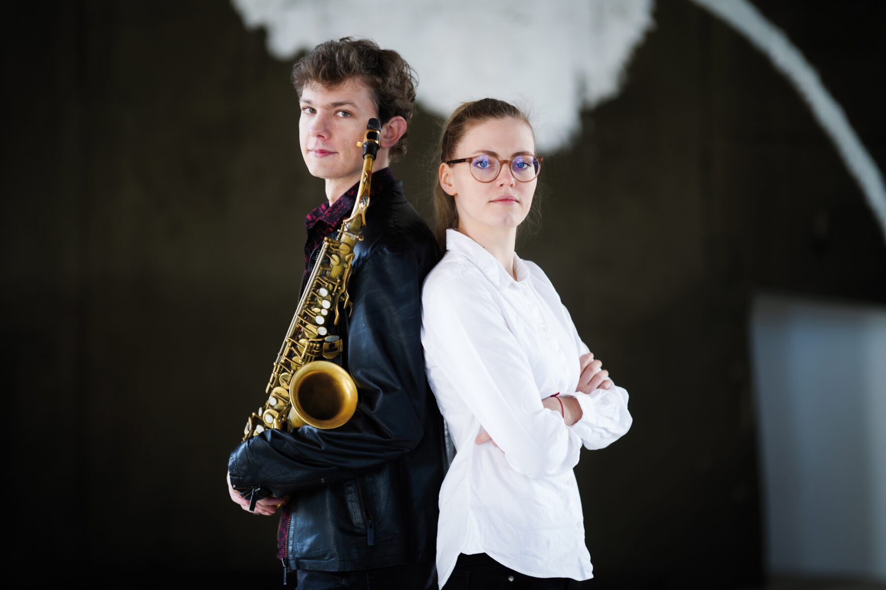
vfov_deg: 13.0
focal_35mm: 105
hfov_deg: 19.5
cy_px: 295
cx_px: 443
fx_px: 2584
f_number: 1.4
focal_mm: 105
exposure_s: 1/100
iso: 50
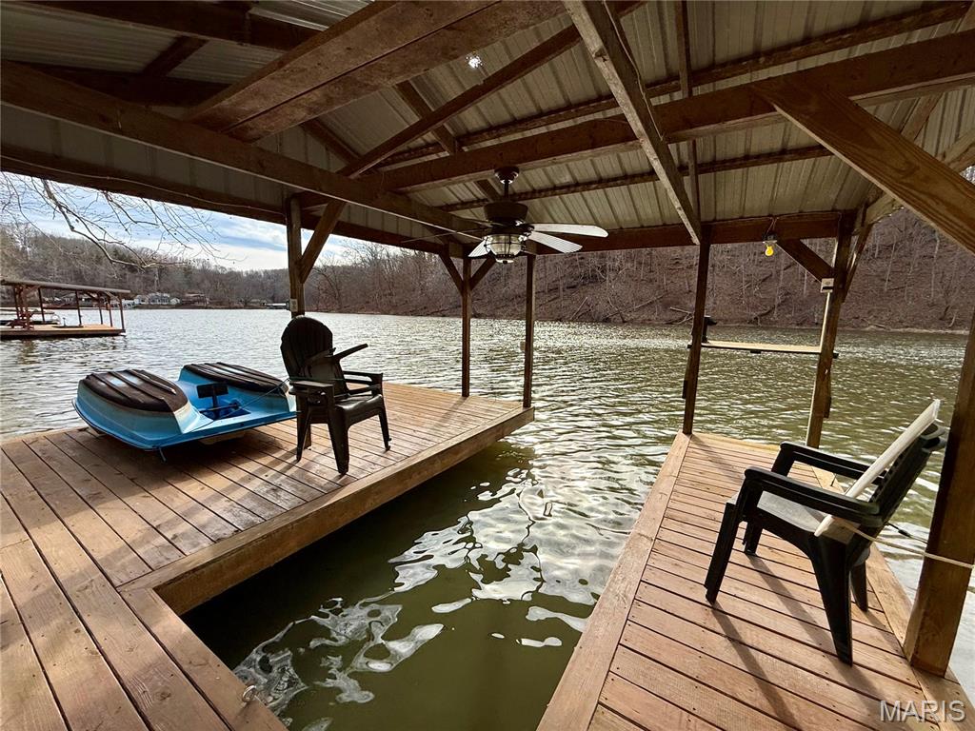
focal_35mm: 14
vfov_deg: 85.7
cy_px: 366
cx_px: 488
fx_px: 394
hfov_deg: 102.1
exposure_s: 1/1464
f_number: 2.2
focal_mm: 2.22
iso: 64
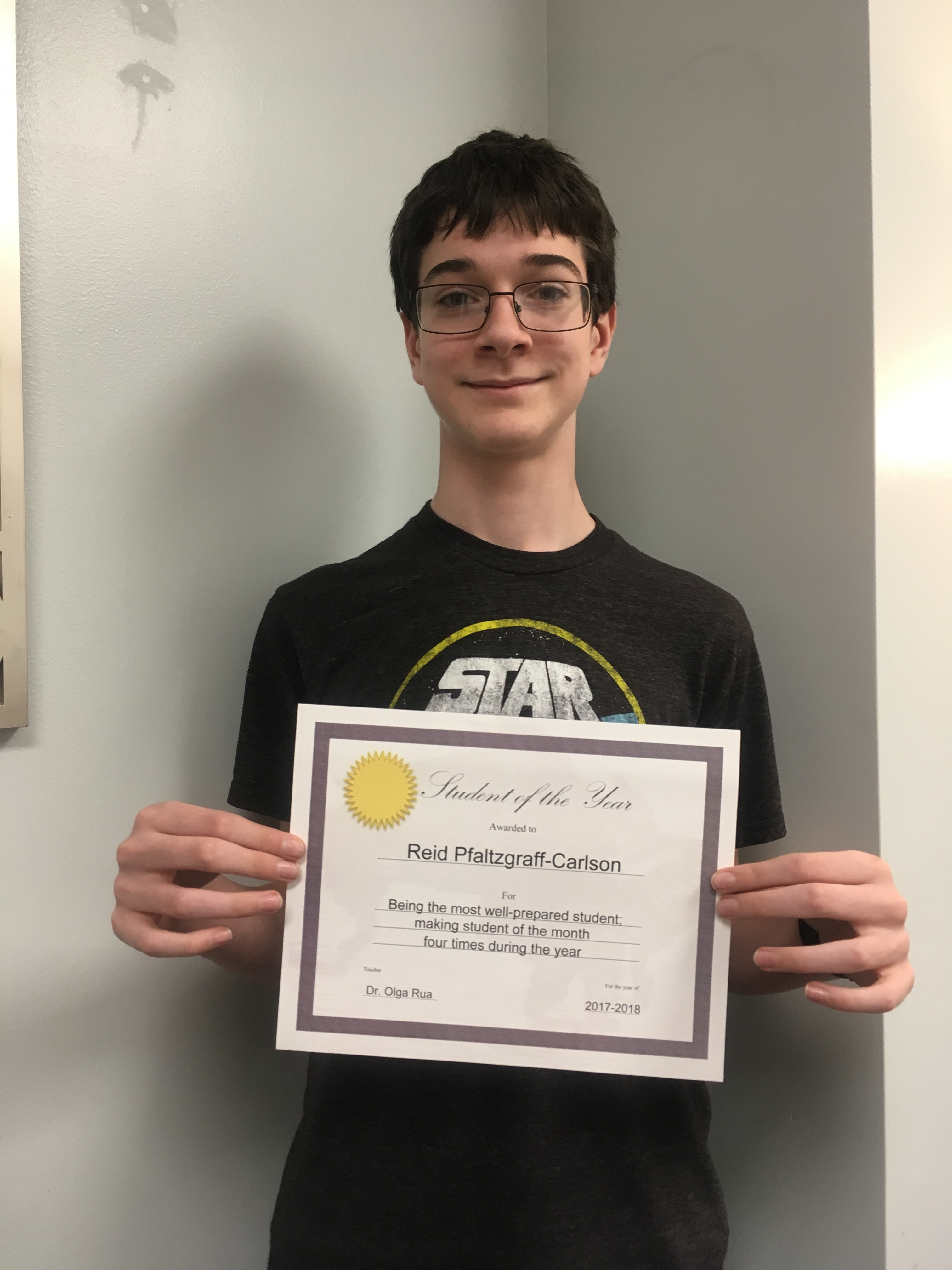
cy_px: 635
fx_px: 1063
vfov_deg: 61.7
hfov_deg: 48.2
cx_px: 476
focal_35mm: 29
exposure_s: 1/30
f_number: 2.2
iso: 64
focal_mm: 4.15
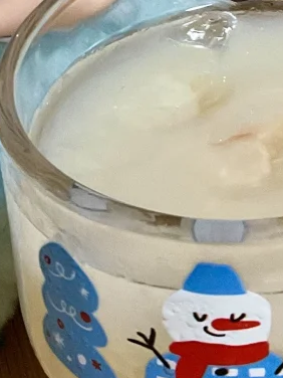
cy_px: -81
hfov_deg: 13.0
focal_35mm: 111
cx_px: 326
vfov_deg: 16.9
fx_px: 1210
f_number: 1.8
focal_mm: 3
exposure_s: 1/60
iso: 160
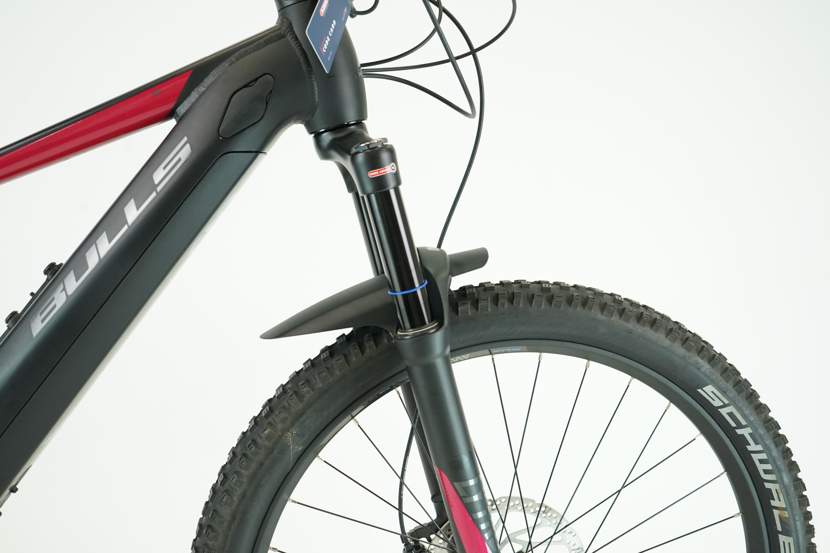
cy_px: 276
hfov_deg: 54.4
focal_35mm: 35
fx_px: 807
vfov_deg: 37.9
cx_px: 415
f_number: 5
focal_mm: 35
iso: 2000
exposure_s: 1/200
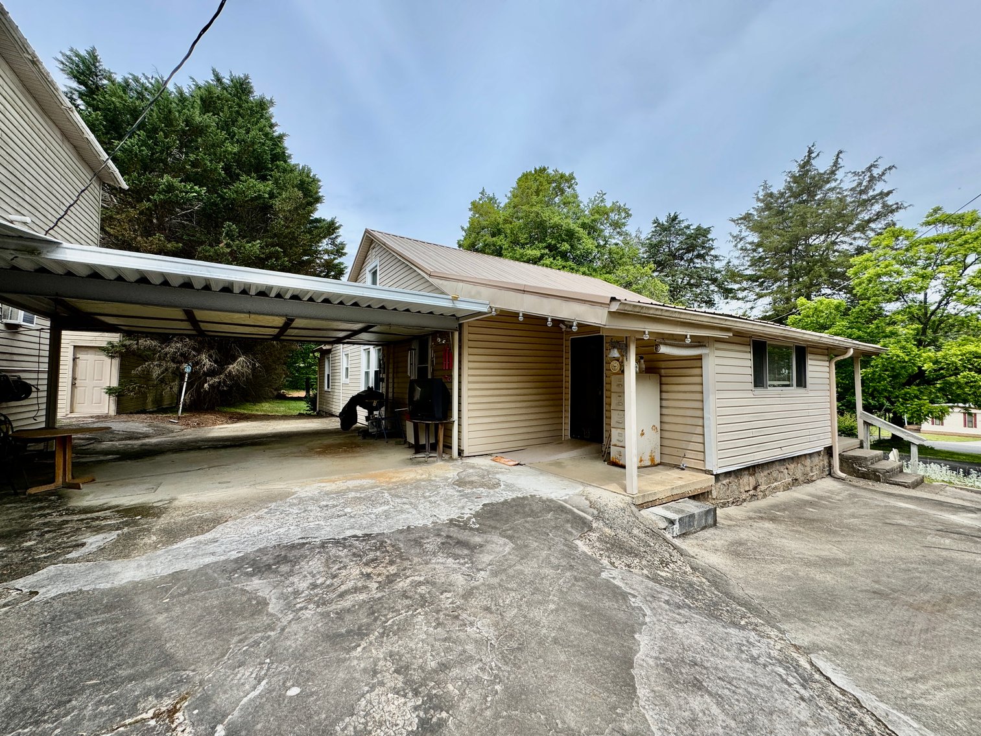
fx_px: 397
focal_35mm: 14
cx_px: 490
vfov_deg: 85.7
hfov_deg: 102.1
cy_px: 368
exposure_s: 1/1110
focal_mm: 2.22
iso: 40
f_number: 2.2
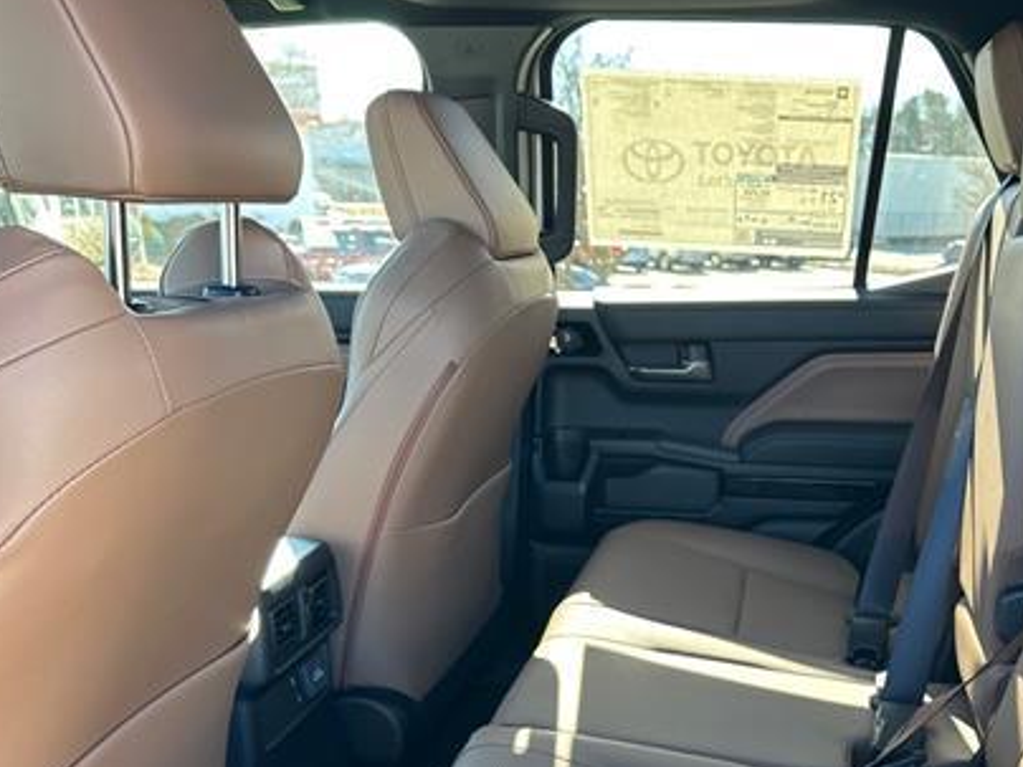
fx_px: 1123
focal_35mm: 38
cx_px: 712
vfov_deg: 37.1
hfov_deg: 47.9
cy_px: 539
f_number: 1.78
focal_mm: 6.86
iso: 125
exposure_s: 1/123
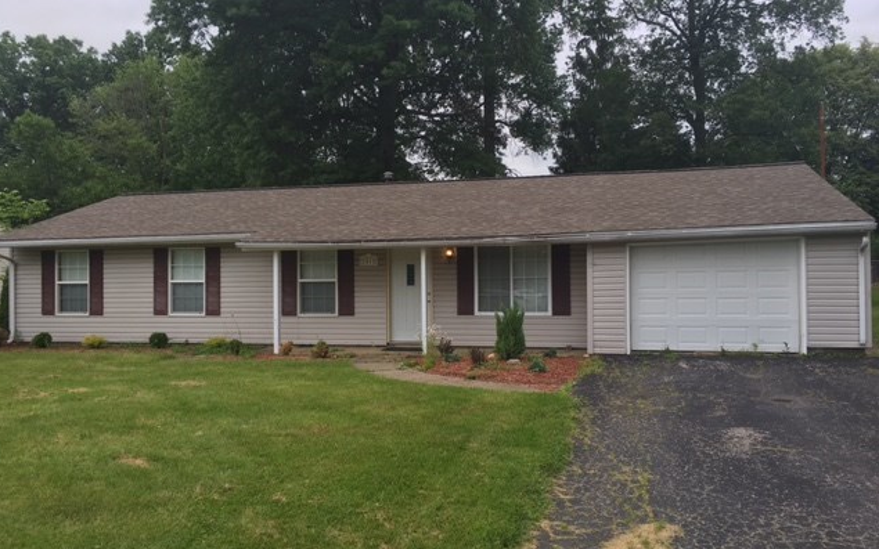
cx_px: 439
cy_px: 286
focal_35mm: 31
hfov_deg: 61.2
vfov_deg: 40.6
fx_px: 743
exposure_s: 1/225
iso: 25
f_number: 2.2
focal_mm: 4.15
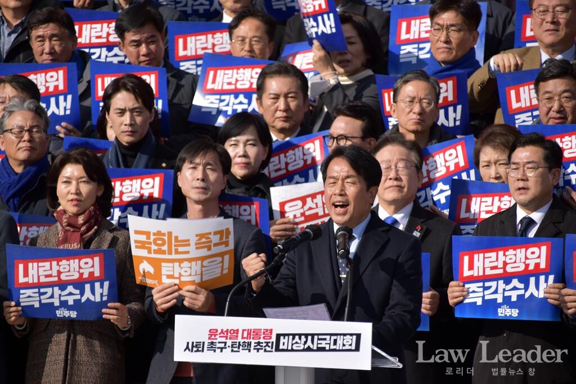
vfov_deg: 5.7
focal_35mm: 240
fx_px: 3840
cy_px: 192
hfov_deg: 8.6
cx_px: 288
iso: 100
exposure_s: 1/640
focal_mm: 160
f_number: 6.3
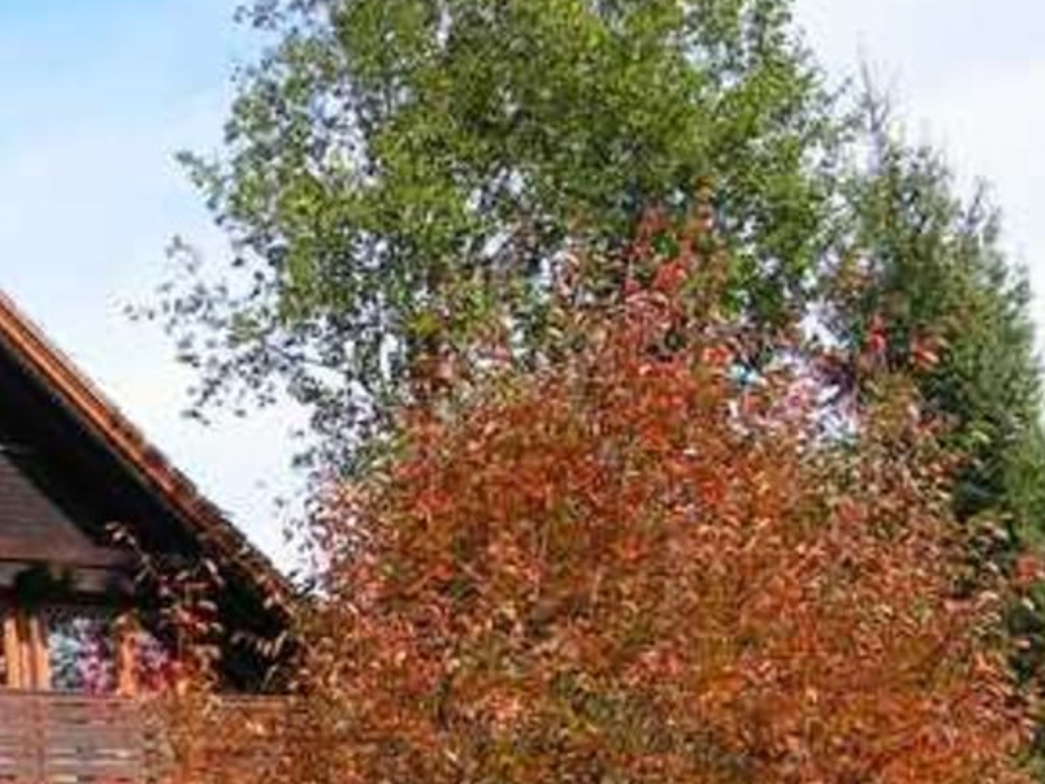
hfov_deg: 22.7
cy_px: 580
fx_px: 2535
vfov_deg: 17.5
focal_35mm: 84
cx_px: 106
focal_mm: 6.3
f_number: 5.6
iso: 50
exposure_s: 1/200
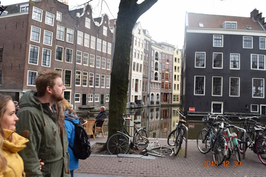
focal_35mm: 27
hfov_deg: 67.4
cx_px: 133
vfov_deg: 47.9
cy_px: 88
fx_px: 199
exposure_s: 1/160
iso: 400
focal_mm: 18
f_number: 6.3
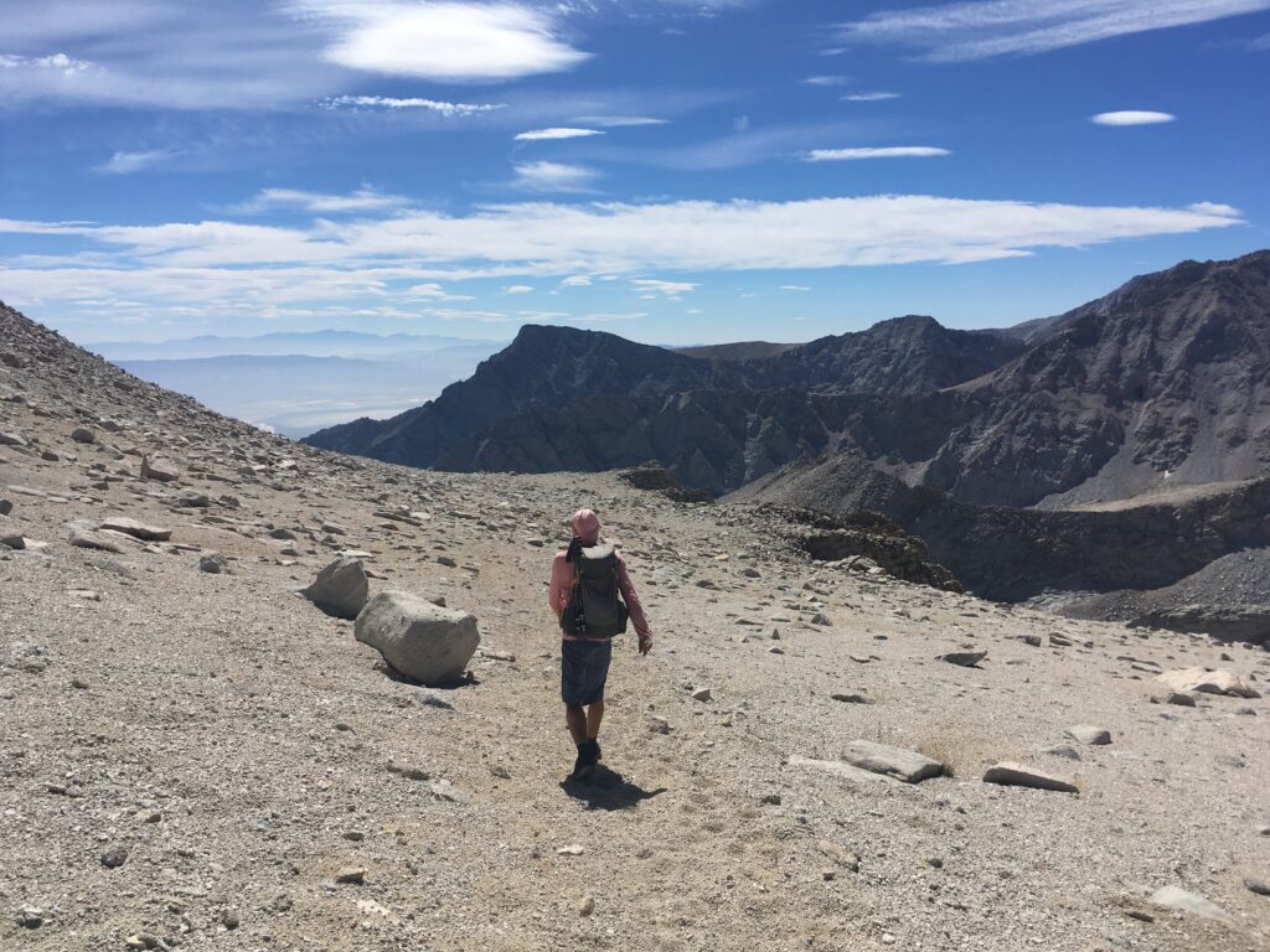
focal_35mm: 29
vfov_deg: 48.2
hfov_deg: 61.7
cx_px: 635
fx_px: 1064
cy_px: 476
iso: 25
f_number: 2.2
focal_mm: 4.15
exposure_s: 1/3846
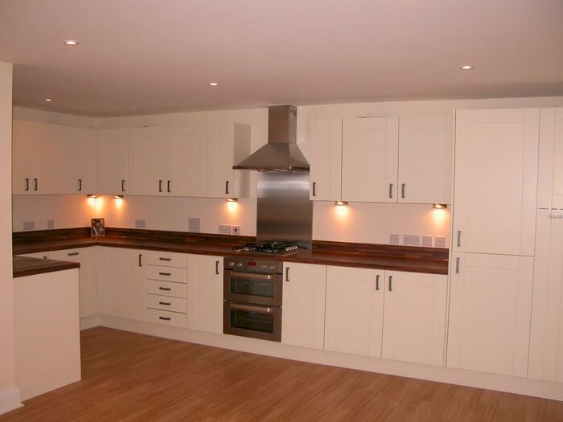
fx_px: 553
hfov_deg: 54.0
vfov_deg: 41.8
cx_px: 282
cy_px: 211
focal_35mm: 34
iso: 100
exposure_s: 1/60
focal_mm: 8.9
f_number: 2.8
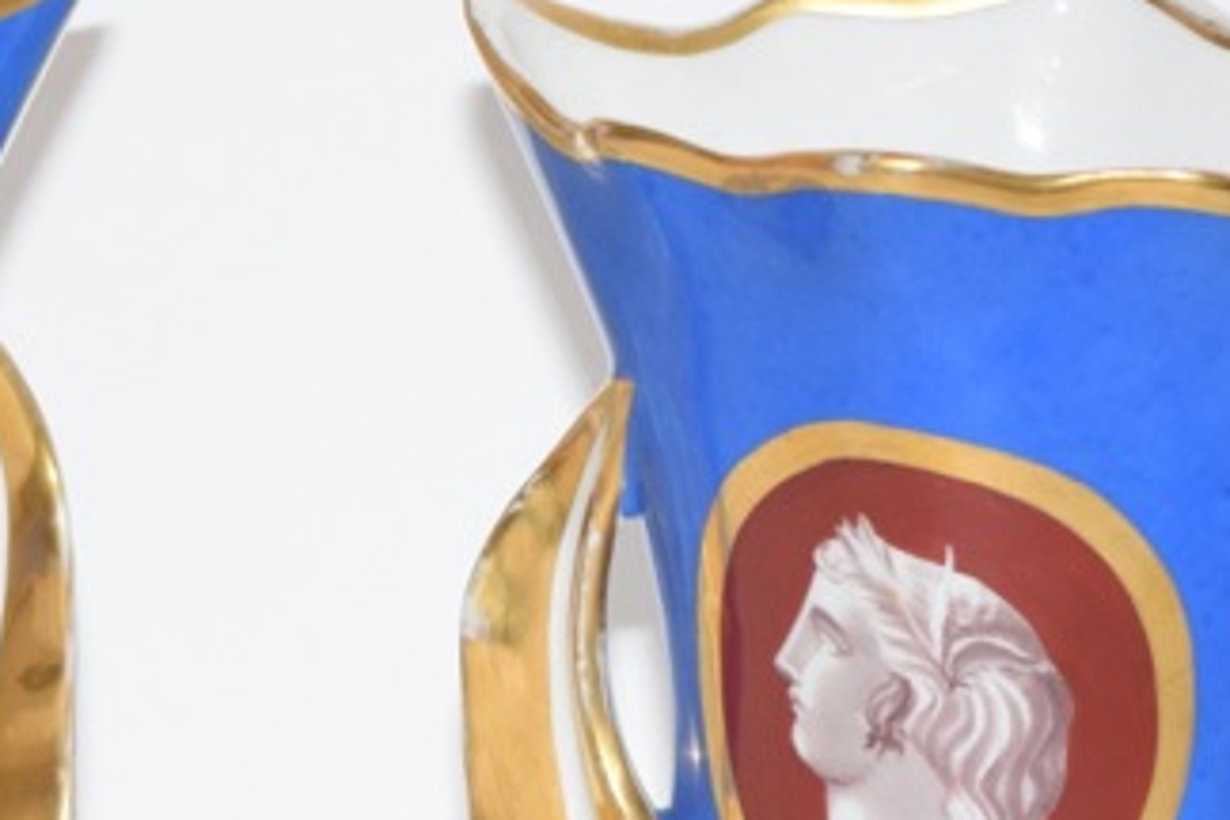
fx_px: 8696
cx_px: 353
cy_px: 655
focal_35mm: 255
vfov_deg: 5.4
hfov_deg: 8.1
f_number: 5.6
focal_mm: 55
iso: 1100
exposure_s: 1/60
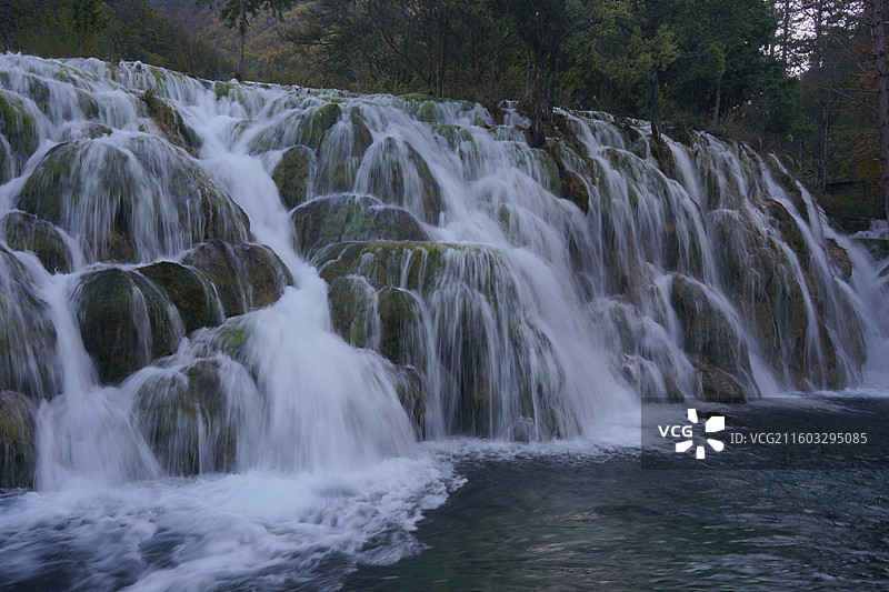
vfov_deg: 36.9
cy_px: 296
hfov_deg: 53.1
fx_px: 889
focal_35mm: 36
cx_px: 444
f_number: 16
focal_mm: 36
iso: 125
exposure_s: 1/13
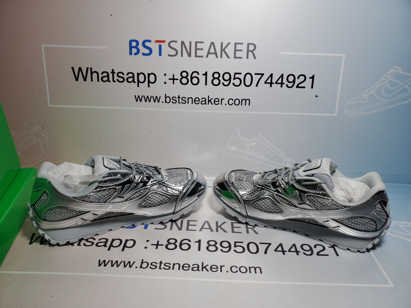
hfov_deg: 67.3
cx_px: 206
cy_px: 154
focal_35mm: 26
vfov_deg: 53.1
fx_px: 309
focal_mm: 4.3
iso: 50
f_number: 2.4
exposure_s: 1/342
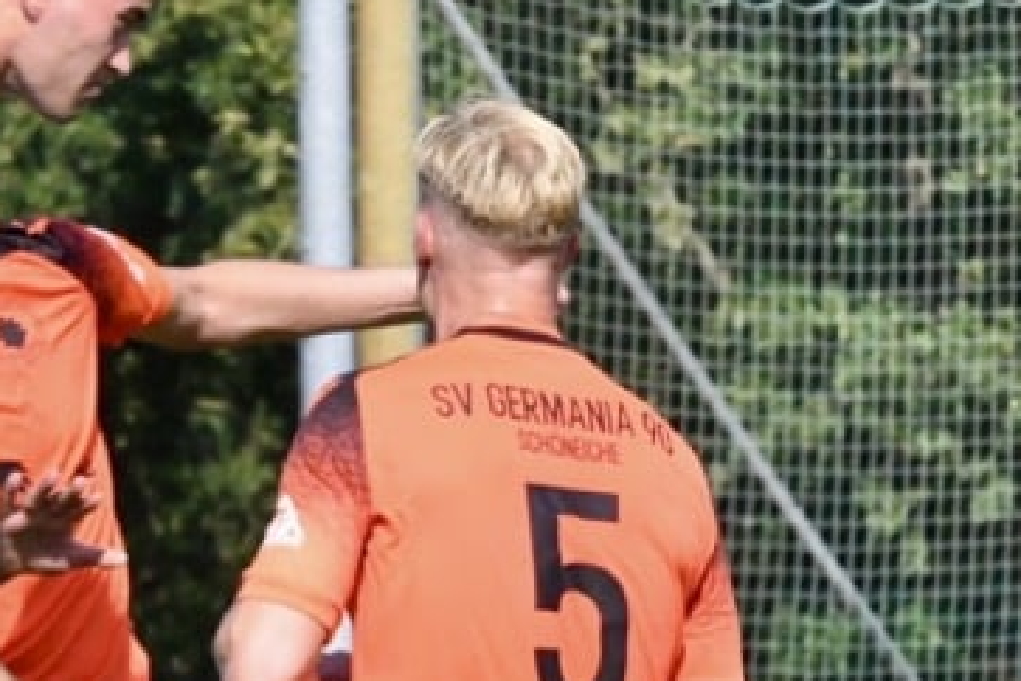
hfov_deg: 2.2
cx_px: -96
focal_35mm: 917
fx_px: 26005
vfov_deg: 1.5
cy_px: 705
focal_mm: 260
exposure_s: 1/1600
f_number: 20
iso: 5000
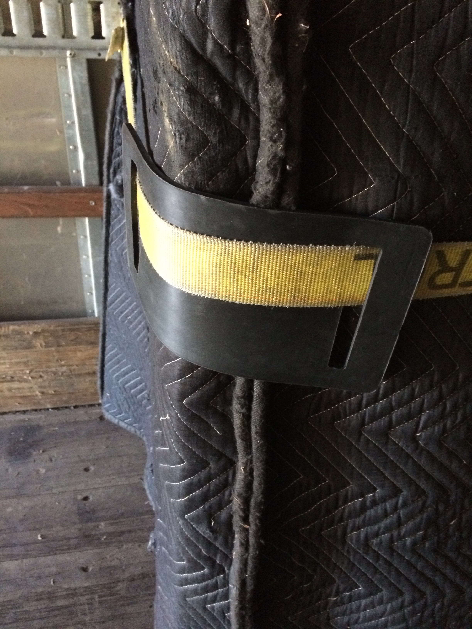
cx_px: 236
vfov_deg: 60.0
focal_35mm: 30
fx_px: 545
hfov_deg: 46.8
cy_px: 314
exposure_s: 1/15
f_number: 2.2
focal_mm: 4.12
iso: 500
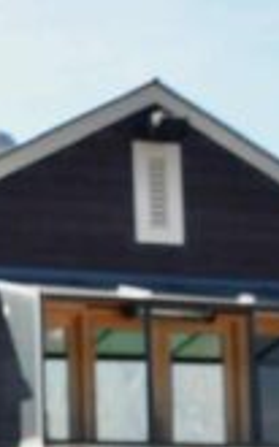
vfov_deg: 12.5
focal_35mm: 166
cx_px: -336
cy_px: 398
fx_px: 2021
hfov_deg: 7.5
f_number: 5.6
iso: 200
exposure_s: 1/125
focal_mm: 28
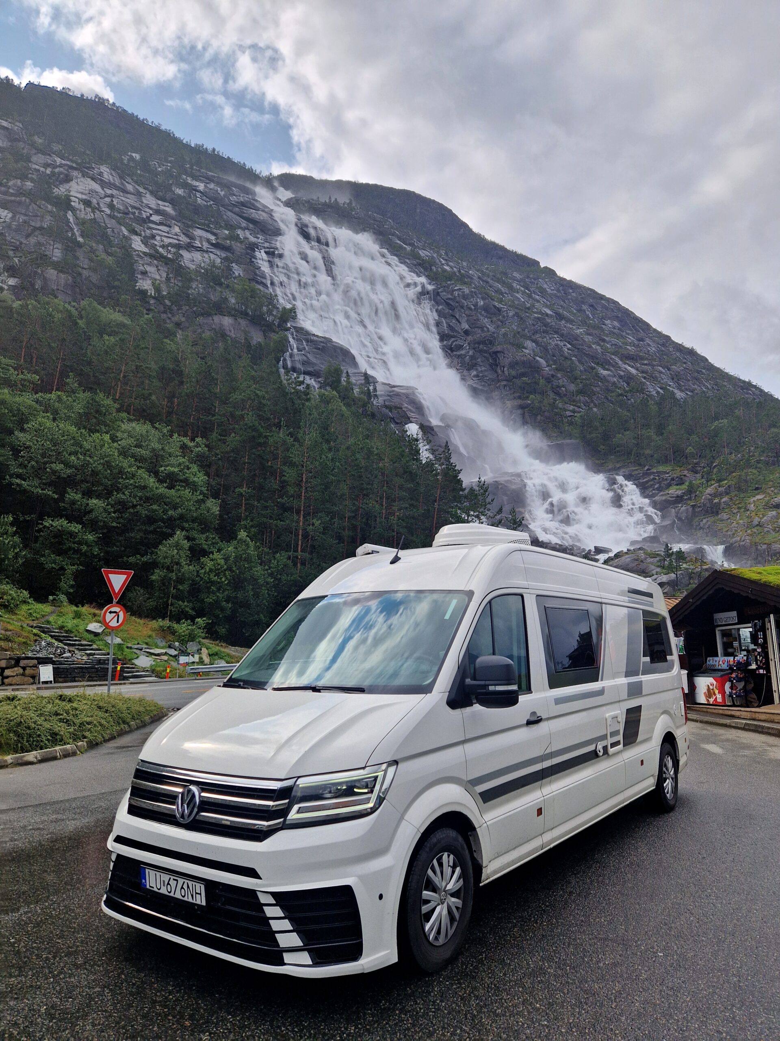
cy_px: 520
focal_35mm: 23
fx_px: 691
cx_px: 390
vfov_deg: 73.9
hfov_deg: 58.9
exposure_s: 1/2000
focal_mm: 5.4
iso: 50
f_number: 1.8
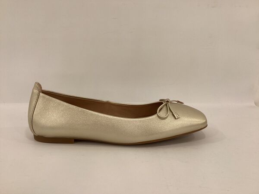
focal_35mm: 31
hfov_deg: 58.4
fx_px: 232
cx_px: 130
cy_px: 97
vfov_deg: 45.4
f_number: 2.4
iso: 40
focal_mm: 3.3
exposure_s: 1/100
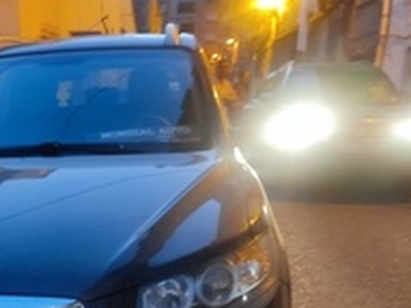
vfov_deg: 41.2
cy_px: 267
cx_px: 58
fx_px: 380
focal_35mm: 32
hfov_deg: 51.6
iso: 810
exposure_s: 1/17
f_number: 1.79
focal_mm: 4.74
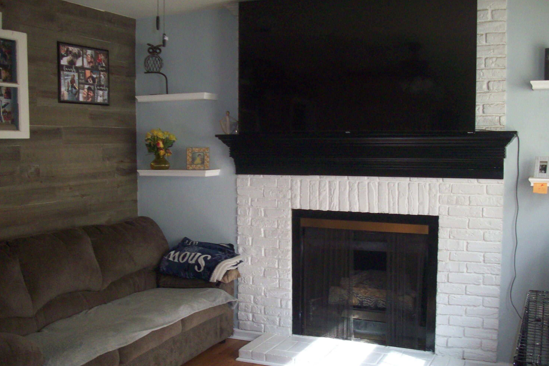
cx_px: 277
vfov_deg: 34.2
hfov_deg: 49.6
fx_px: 595
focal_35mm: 39
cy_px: 208
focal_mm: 6.2
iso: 160
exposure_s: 1/45
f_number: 2.8
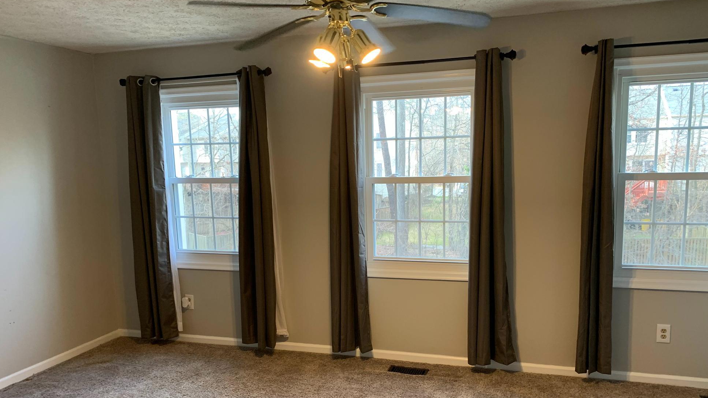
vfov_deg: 38.7
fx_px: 563
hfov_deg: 64.3
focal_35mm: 30
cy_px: 247
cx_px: 369
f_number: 1.8
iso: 100
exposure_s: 1/60
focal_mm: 4.25
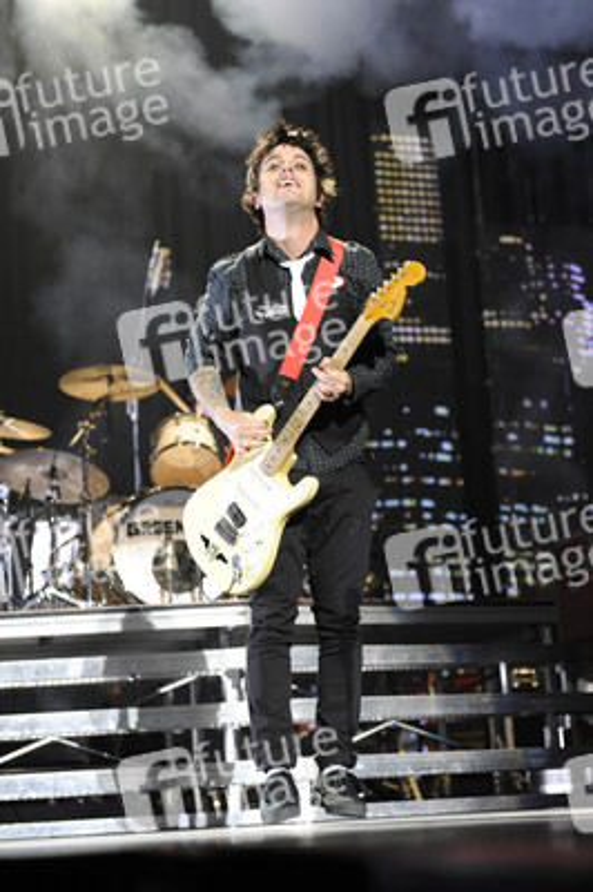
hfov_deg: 19.4
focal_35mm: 70
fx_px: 1732
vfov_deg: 28.9
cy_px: 446
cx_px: 296
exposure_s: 1/160
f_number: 4
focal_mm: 70
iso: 2000
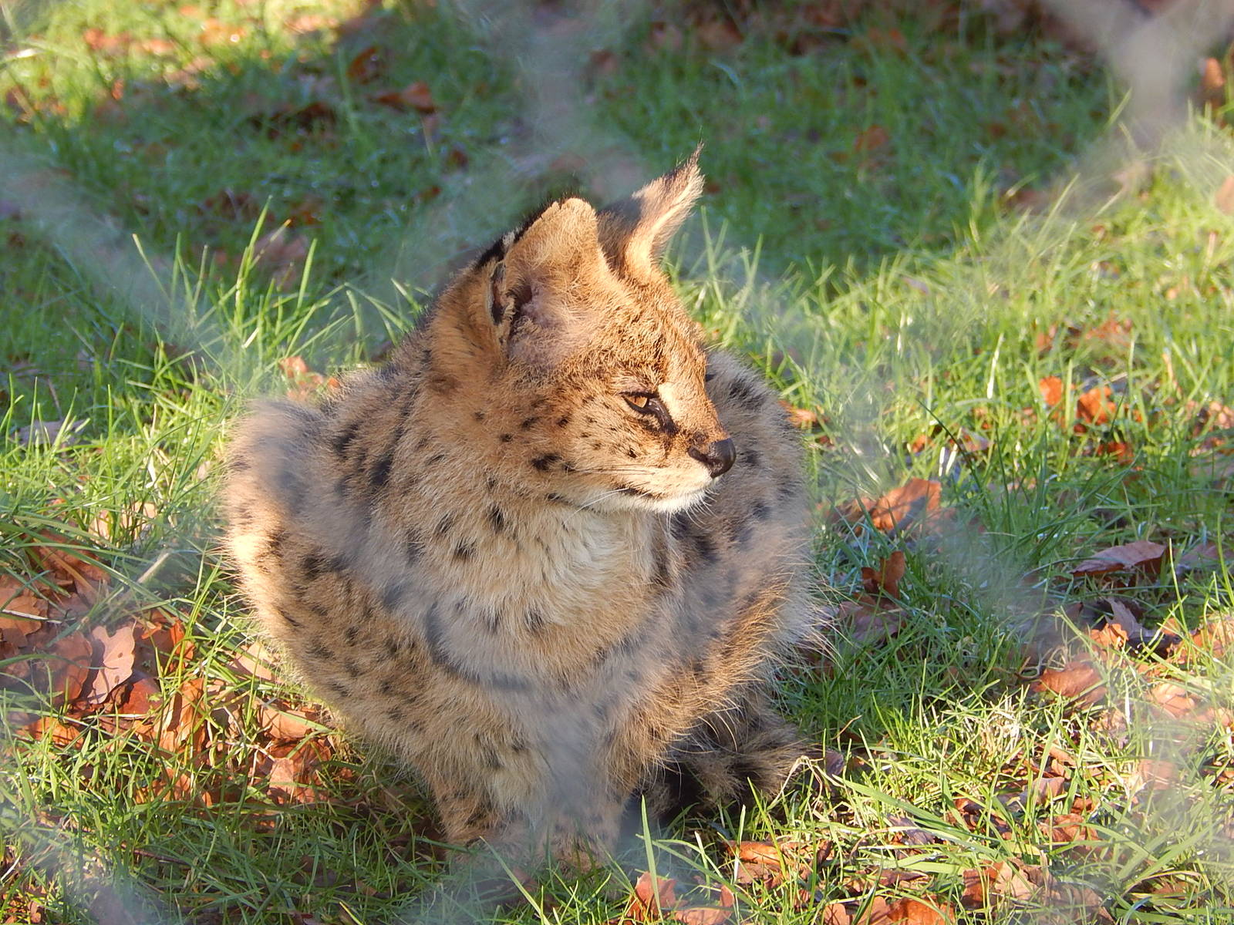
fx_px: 13832
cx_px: 617
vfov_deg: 3.8
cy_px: 462
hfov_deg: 5.1
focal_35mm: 388
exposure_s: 1/60
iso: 140
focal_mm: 69
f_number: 5.7
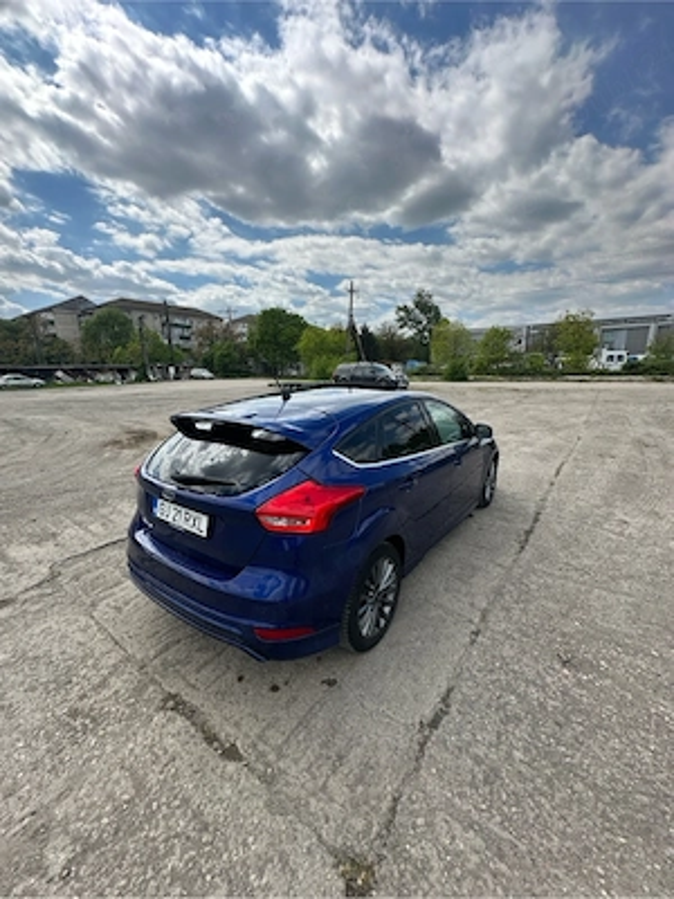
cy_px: 450
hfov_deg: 85.7
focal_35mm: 14
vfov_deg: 102.1
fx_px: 363
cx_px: 337
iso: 40
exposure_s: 1/1435
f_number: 2.2
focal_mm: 2.22
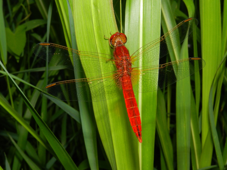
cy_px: 85
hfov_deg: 32.2
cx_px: 114
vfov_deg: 24.4
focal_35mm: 60
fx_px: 393
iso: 200
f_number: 8
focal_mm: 10.7
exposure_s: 1/30
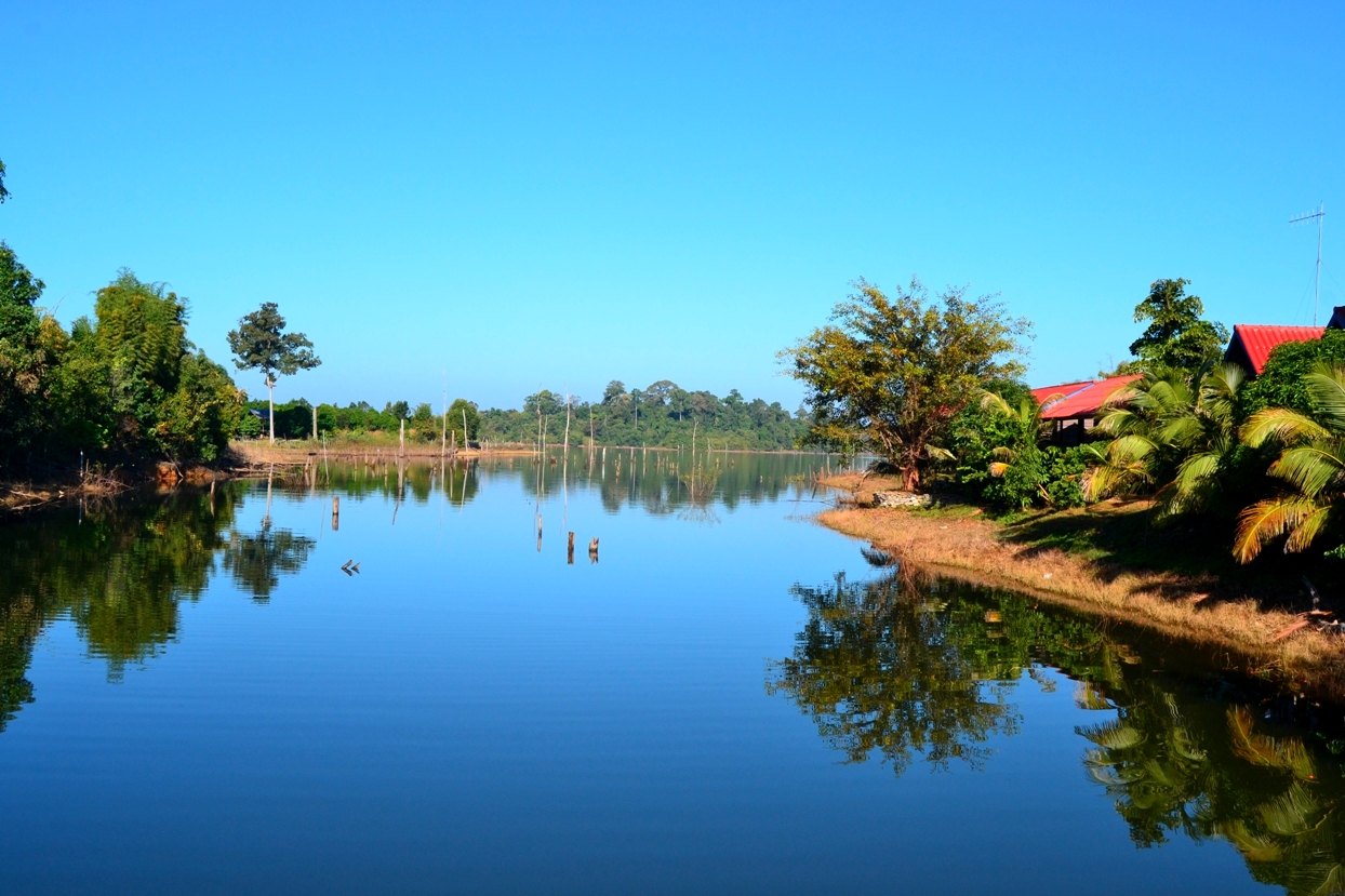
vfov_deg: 38.4
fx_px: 1289
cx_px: 672
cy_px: 448
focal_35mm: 34
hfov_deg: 55.1
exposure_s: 1/400
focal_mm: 23
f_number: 11
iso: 400
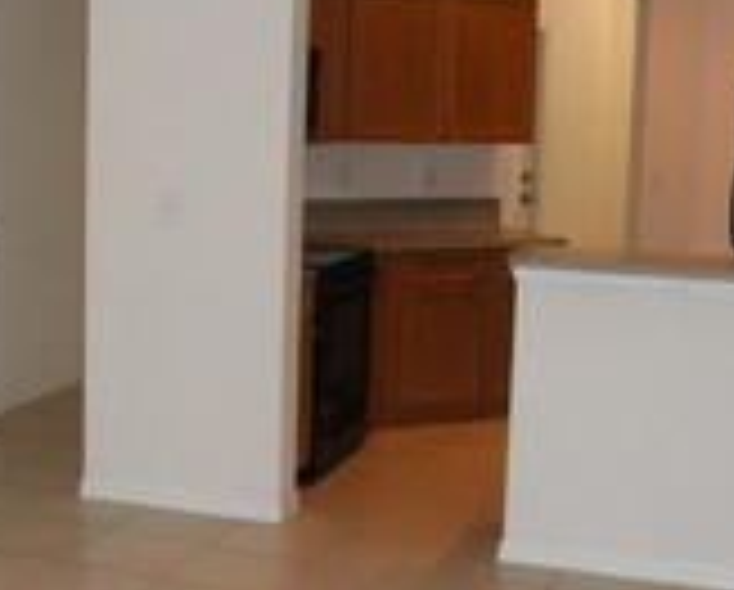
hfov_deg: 28.0
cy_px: 261
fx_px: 1458
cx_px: 221
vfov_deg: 22.9
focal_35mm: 67
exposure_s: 1/30
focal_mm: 5
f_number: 3
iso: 250
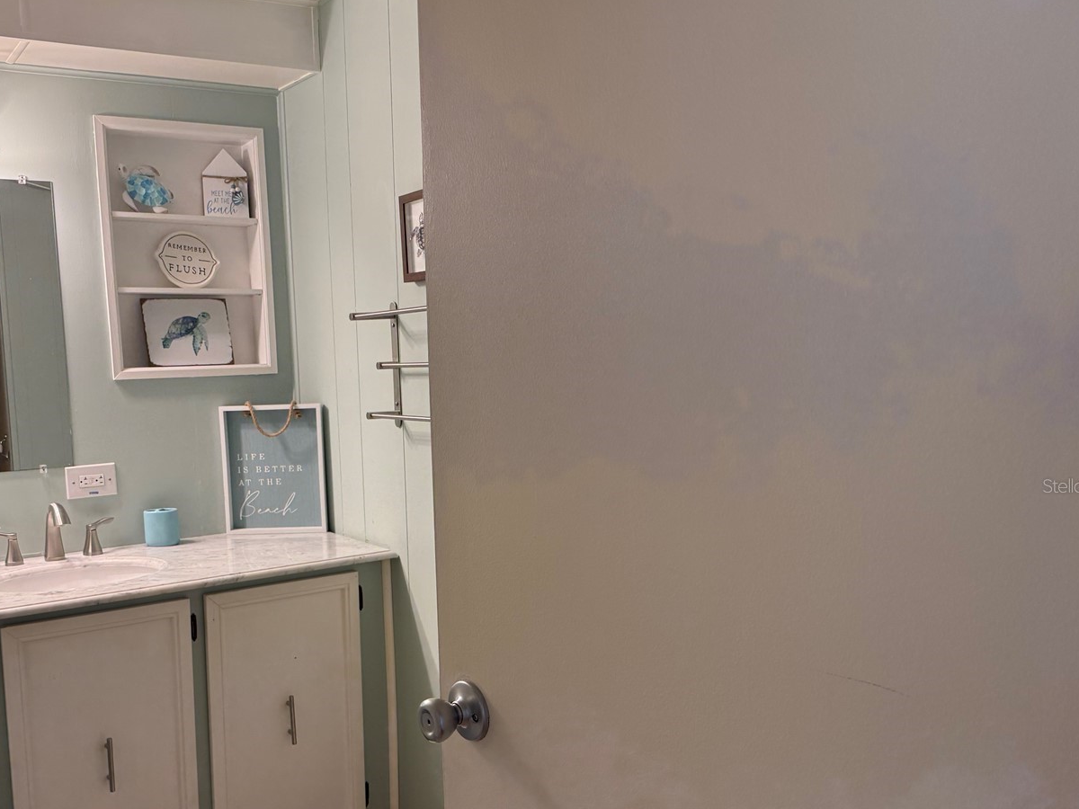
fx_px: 997
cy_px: 485
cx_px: 408
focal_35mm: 32
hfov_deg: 56.2
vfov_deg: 43.9
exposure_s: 1/120
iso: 160
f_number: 1.78
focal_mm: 6.76
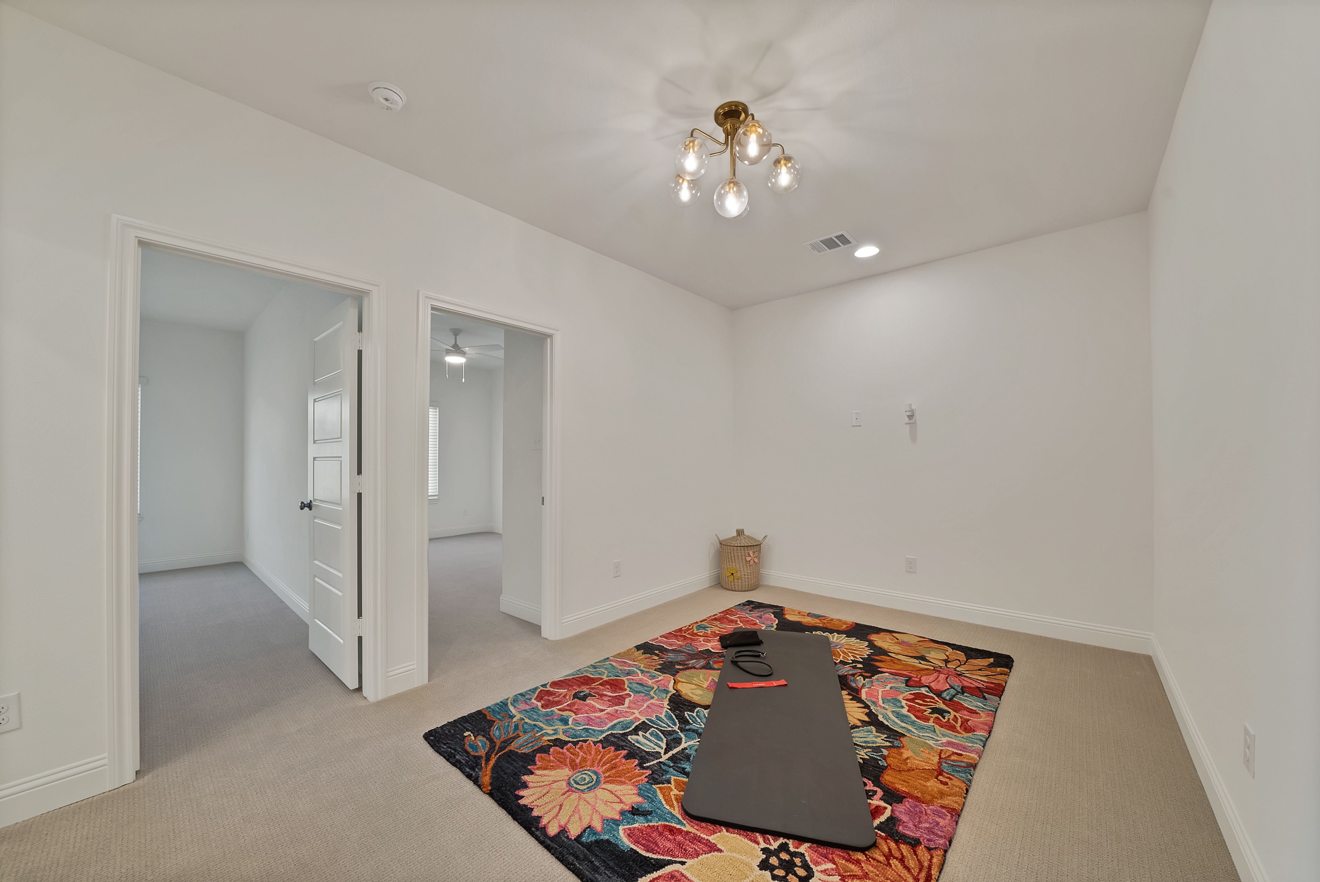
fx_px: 440
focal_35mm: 12
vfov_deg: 90.1
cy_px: 441
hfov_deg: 112.6
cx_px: 660
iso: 640
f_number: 9
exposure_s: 1/5
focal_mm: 12
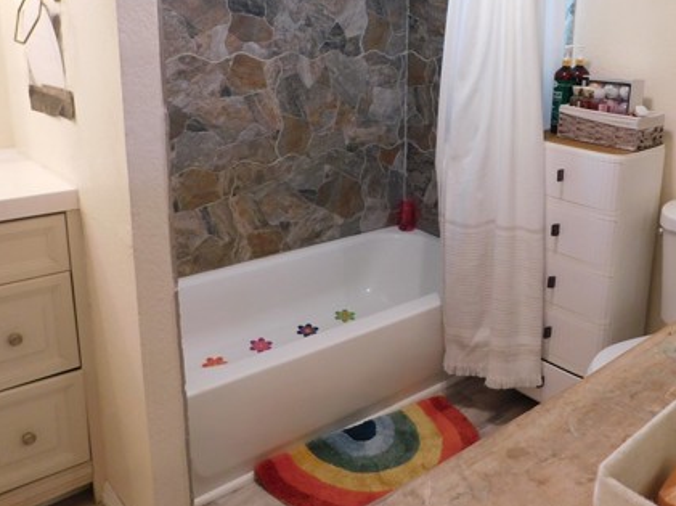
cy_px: 183
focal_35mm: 35
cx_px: 446
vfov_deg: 40.3
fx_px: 683
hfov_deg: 51.8
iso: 180
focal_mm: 4
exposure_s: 1/30
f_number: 3
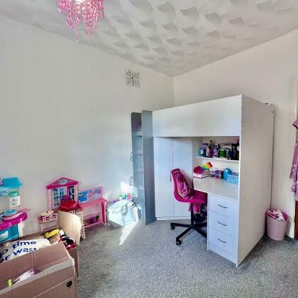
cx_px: 202
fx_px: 156
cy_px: 153
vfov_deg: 87.4
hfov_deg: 84.0
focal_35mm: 16
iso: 50
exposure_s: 1/100
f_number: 1.8
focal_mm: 1.57
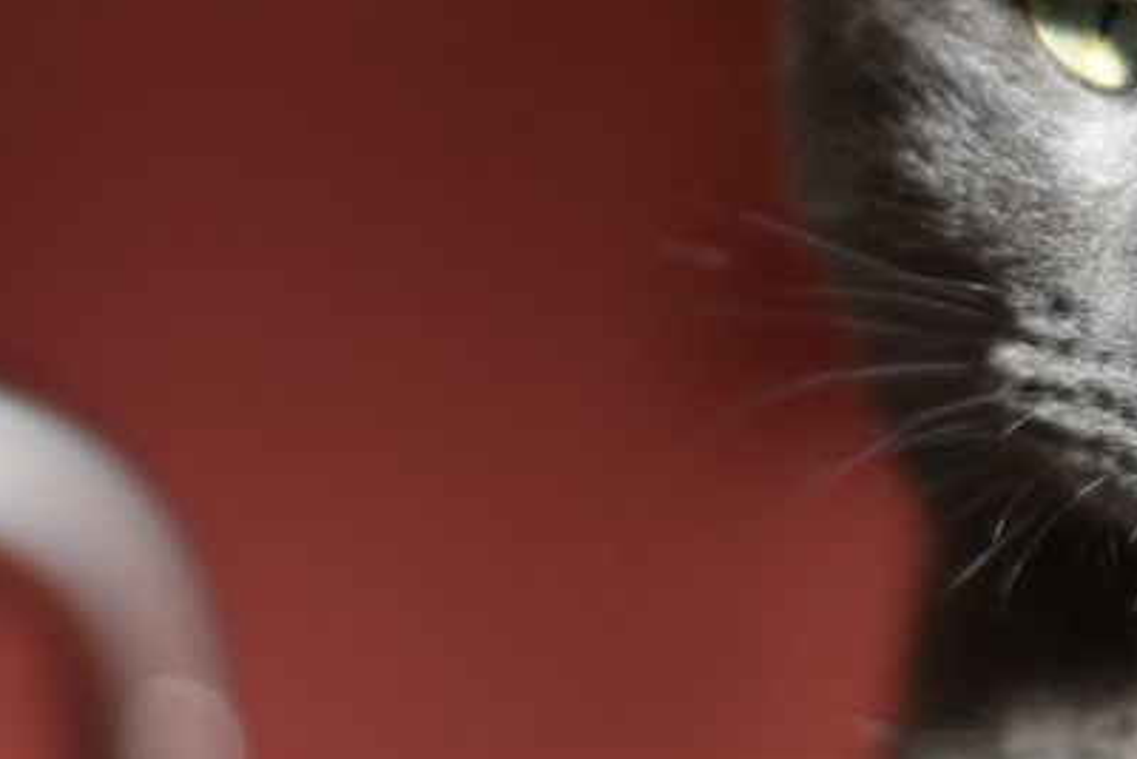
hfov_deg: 12.2
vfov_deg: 8.6
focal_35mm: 160
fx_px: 5055
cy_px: 233
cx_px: 1762
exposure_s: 1/100
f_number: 1.8
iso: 180
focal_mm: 50
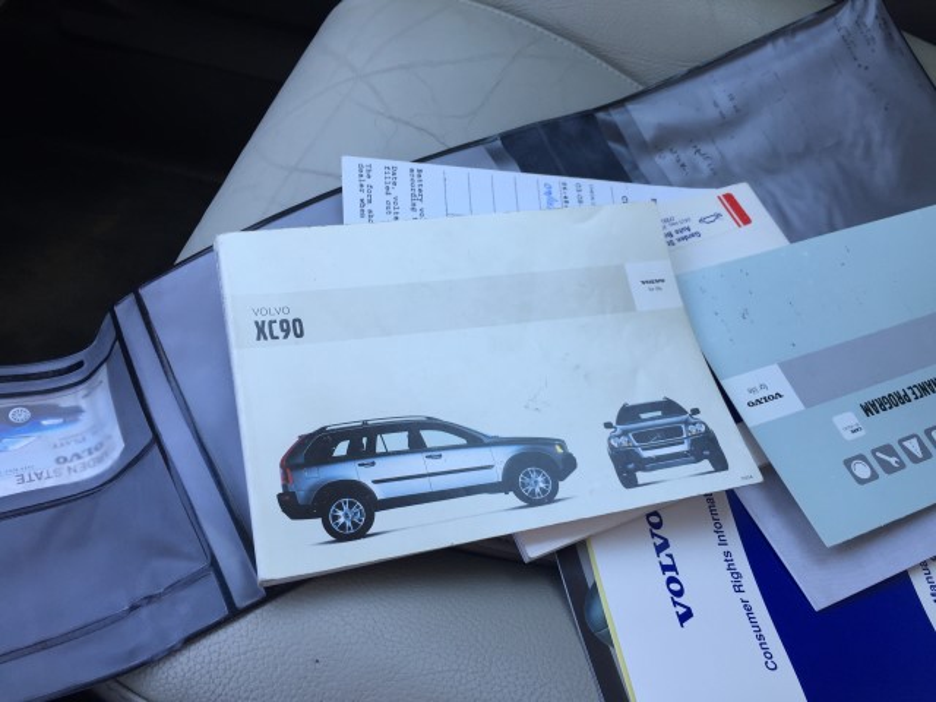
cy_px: 351
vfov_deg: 48.2
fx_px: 784
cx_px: 468
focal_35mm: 29
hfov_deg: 61.7
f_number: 2.2
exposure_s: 1/120
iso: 40
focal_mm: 4.15
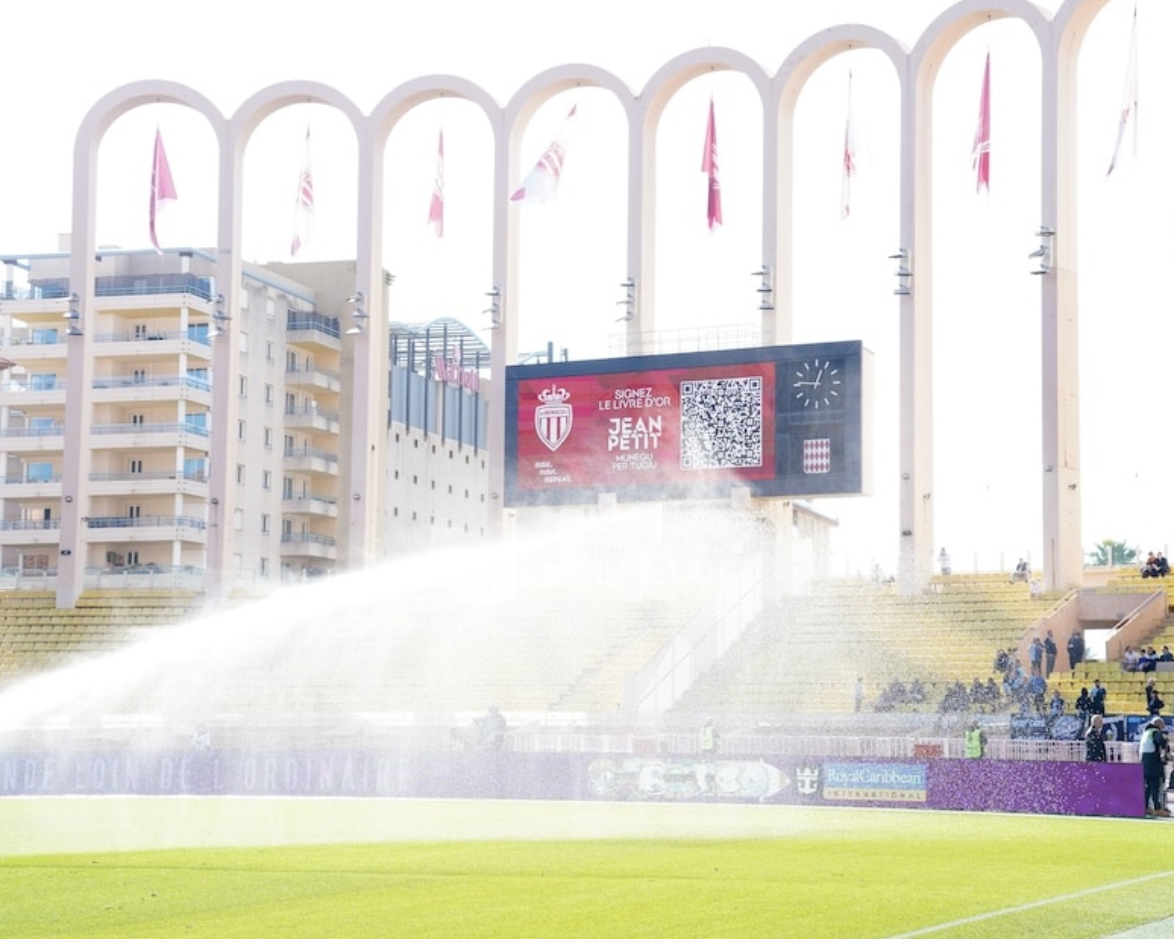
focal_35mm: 63
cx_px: 676
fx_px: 2189
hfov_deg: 30.0
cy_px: 466
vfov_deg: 24.2
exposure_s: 1/800
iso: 640
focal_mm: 55
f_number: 6.3
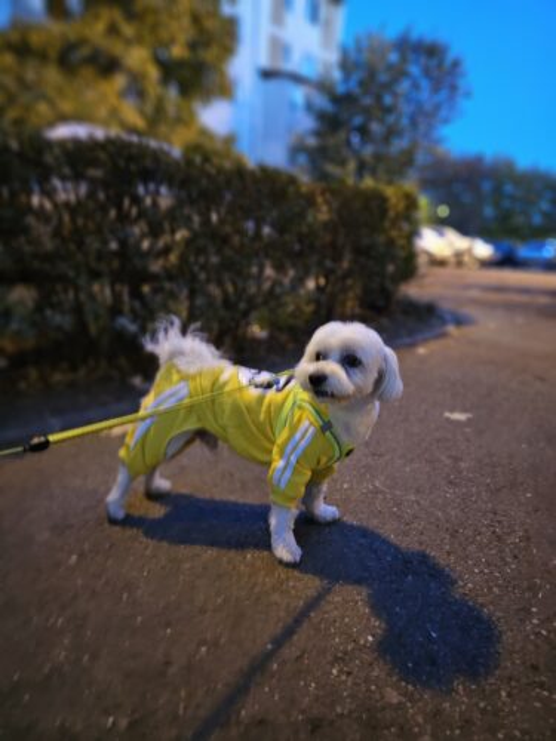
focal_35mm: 23
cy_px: 370
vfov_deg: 73.9
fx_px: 493
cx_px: 278
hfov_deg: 58.9
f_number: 1.7
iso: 1600
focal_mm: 6.3
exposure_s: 1/17
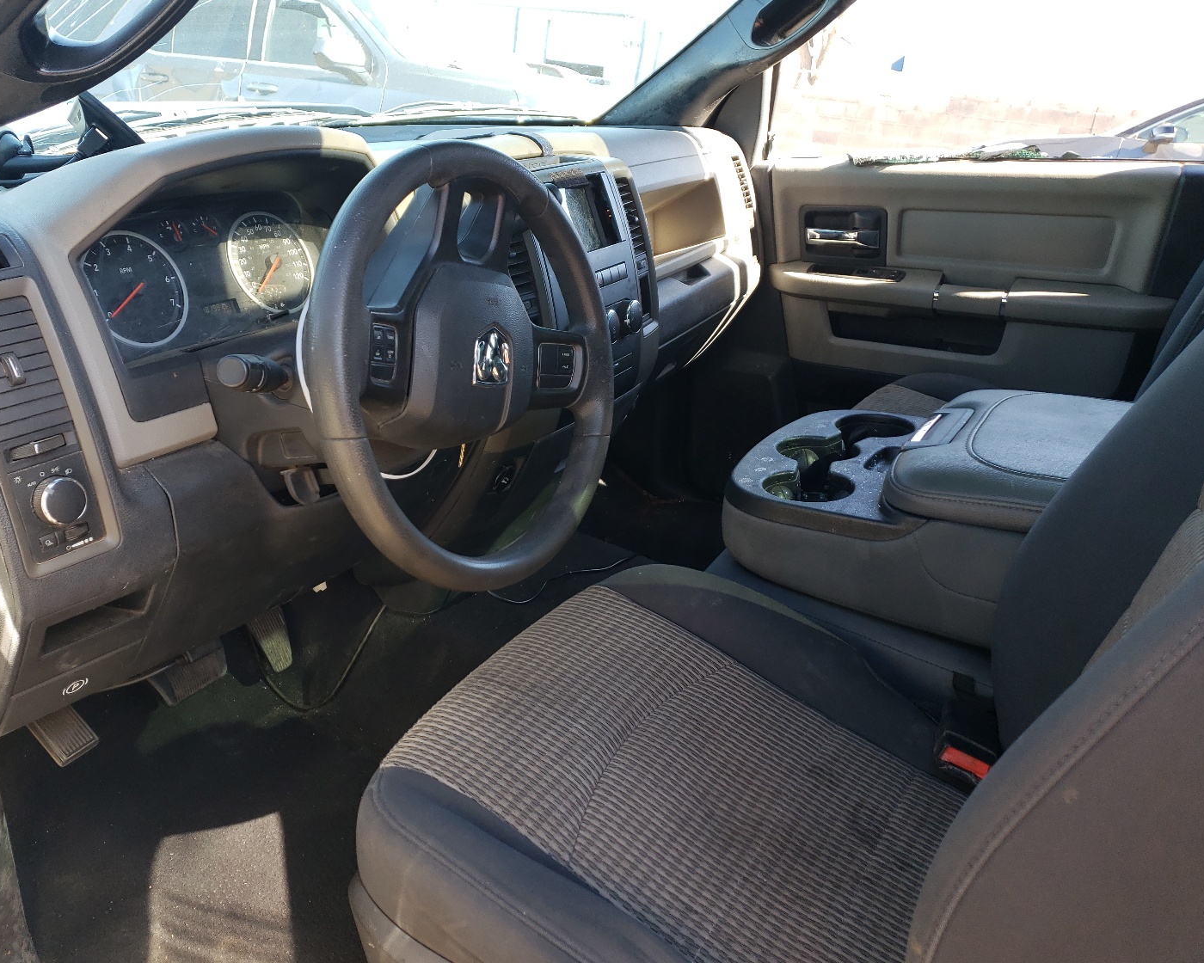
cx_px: 554
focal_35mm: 29
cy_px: 468
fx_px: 1033
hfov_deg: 60.4
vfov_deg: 50.0
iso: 50
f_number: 1.5
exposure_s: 1/137
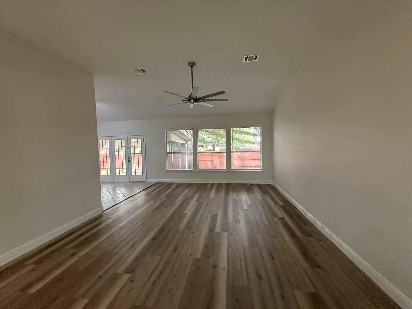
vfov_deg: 85.7
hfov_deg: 102.1
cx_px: 206
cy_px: 154
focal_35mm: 14
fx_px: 167
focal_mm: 2.22
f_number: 2.2
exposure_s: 1/120
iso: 320
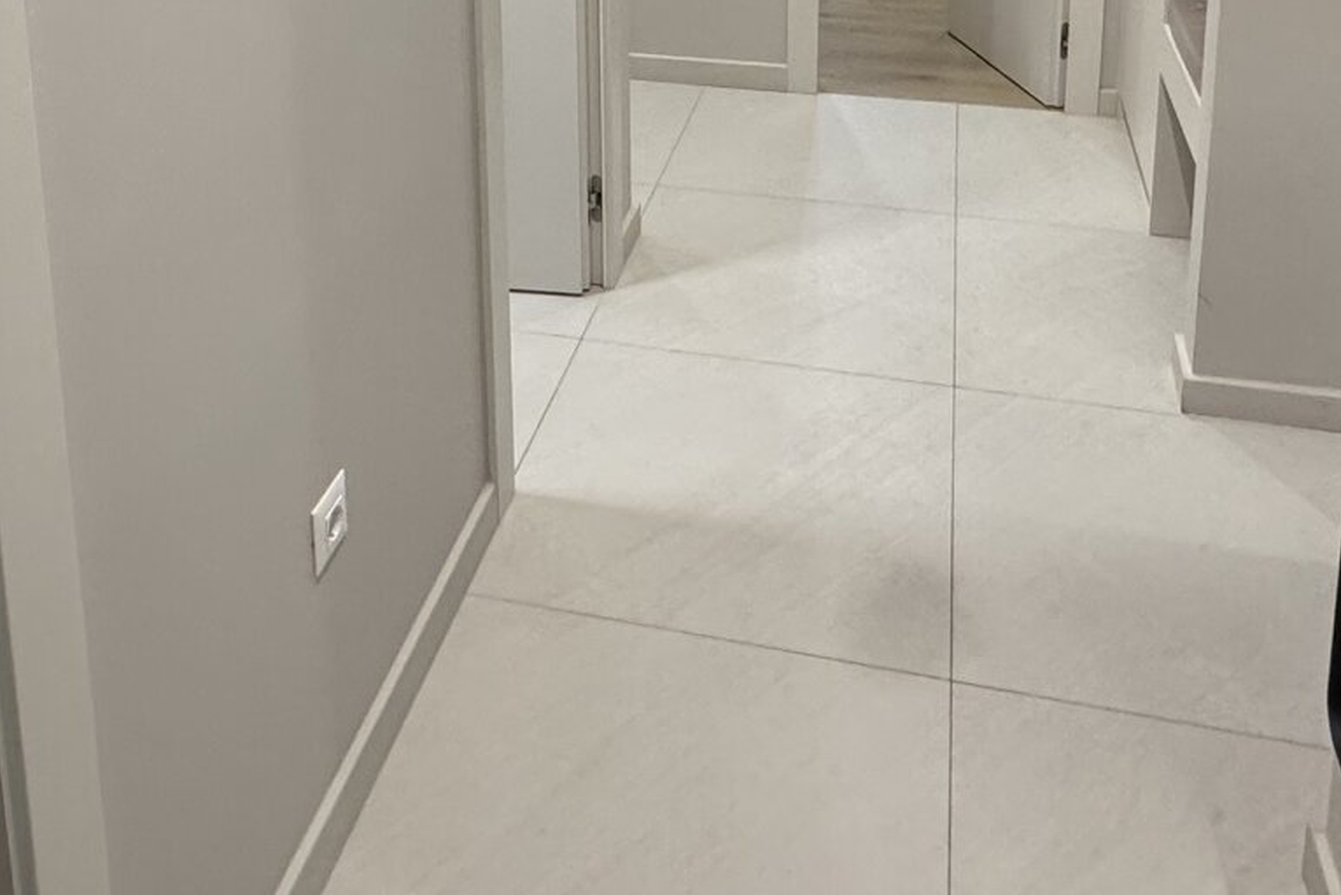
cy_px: -159
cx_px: 586
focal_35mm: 38
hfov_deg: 50.6
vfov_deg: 30.2
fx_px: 1416
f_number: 2.2
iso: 320
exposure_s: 1/100
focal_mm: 2.22
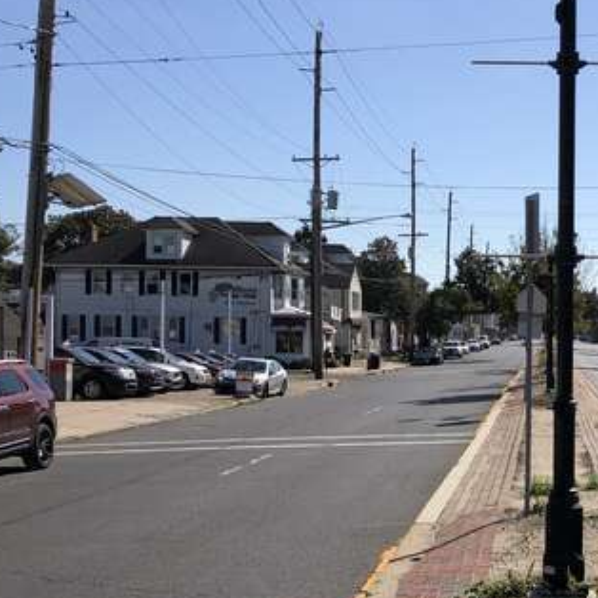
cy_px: 345
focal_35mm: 63
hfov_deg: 26.5
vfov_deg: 27.3
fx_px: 1231
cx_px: 520
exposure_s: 1/3205
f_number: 1.8
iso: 20
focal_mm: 4
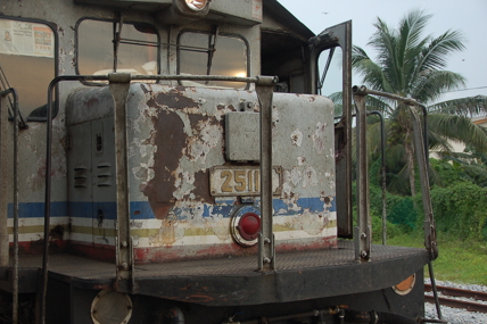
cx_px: 175
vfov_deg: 25.0
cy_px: 186
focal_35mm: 54
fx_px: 730
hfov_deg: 36.6
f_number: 4
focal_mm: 28
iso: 200
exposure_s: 1/160
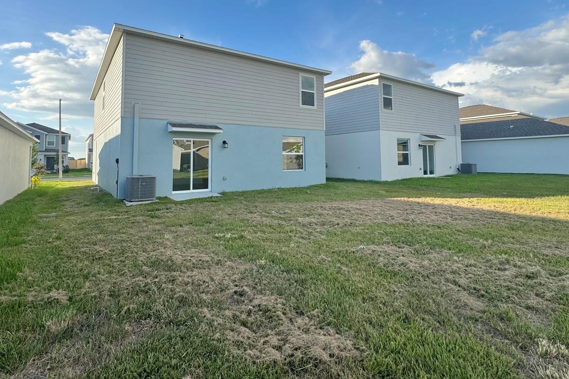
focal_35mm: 19
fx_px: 300
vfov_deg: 63.5
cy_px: 140
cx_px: 270
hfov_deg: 86.8
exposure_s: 1/720
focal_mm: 2.22
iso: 40
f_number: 2.2
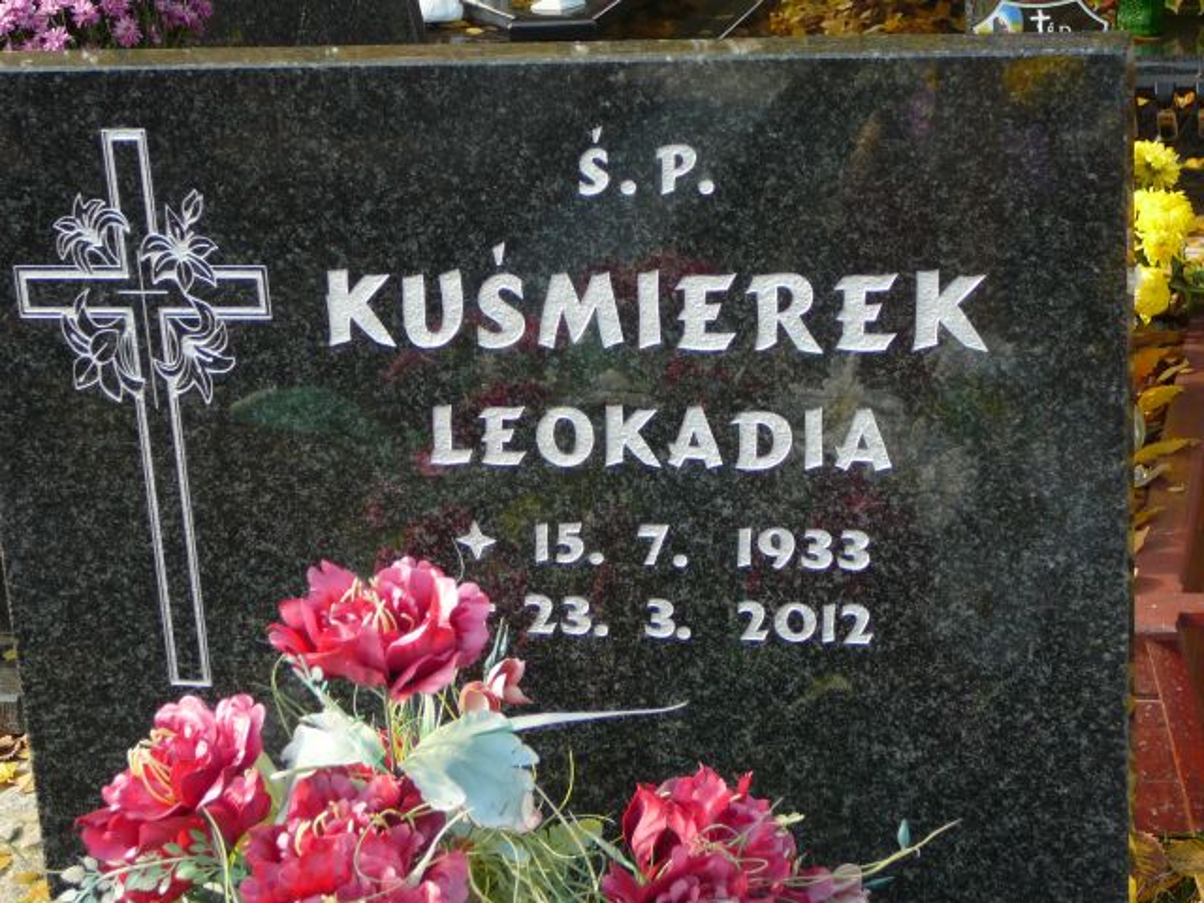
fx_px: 2678
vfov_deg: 19.1
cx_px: 602
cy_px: 452
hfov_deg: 25.3
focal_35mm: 77
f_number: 3.7
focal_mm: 11.5
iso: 80
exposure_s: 1/100
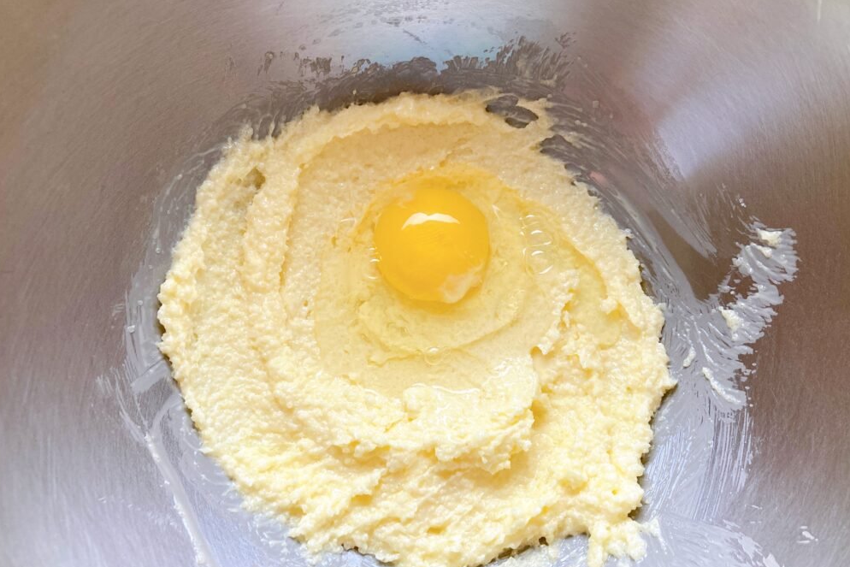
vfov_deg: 43.6
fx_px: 708
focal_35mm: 30
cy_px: 299
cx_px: 430
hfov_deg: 61.9
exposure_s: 1/100
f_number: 1.8
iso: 80
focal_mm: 3.99
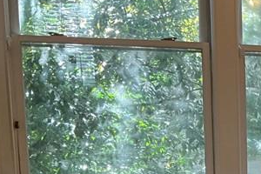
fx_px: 747
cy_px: 210
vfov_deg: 12.9
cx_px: 436
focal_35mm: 103
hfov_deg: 17.1
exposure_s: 1/60
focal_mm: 3
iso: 80
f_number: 1.8
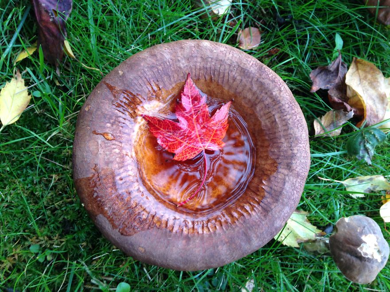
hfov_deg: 55.4
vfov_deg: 42.9
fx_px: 372
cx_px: 195
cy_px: 146
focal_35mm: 33
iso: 64
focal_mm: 4.12
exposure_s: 1/20
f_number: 2.4
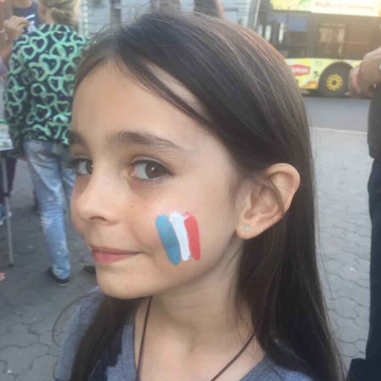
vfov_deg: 47.1
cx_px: 189
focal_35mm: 35
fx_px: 436
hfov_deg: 47.2
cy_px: 220
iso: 40
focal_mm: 4.15
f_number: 2.2
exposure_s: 1/50
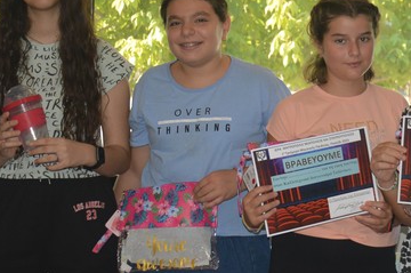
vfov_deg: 12.3
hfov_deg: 18.2
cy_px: 63
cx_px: 340
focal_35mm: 111
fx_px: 1266
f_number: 4
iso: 220
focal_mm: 26
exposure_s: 1/125
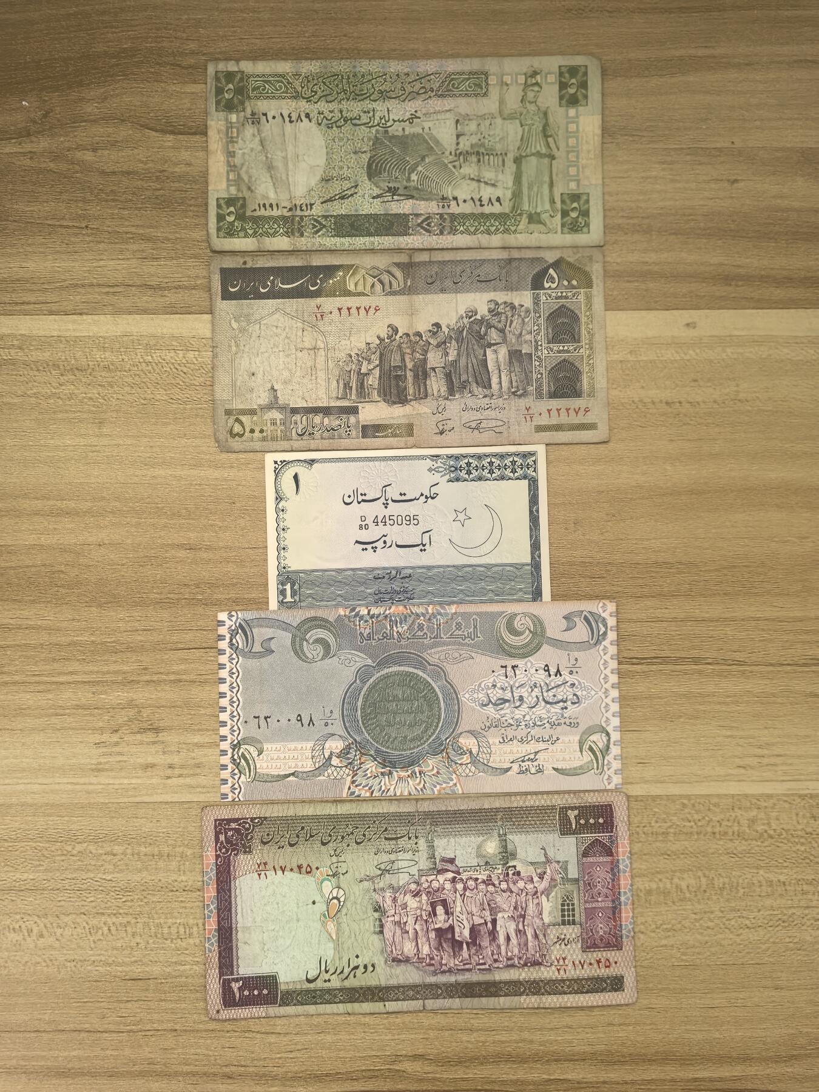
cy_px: 546
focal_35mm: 27
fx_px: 852
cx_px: 410
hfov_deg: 51.4
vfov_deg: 65.3
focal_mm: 5.75
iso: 640
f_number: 2.8
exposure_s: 1/33.3
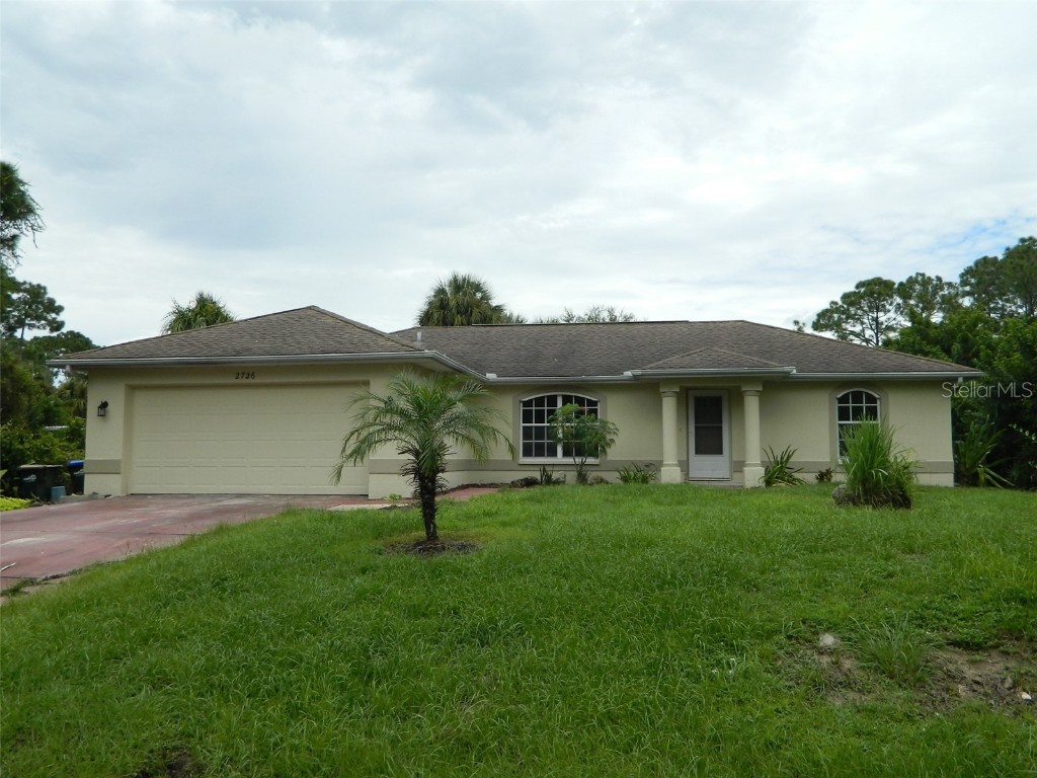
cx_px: 518
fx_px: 839
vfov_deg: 49.7
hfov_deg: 63.4
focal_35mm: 28
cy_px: 389
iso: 80
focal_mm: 5.1
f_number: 8.9
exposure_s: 1/125
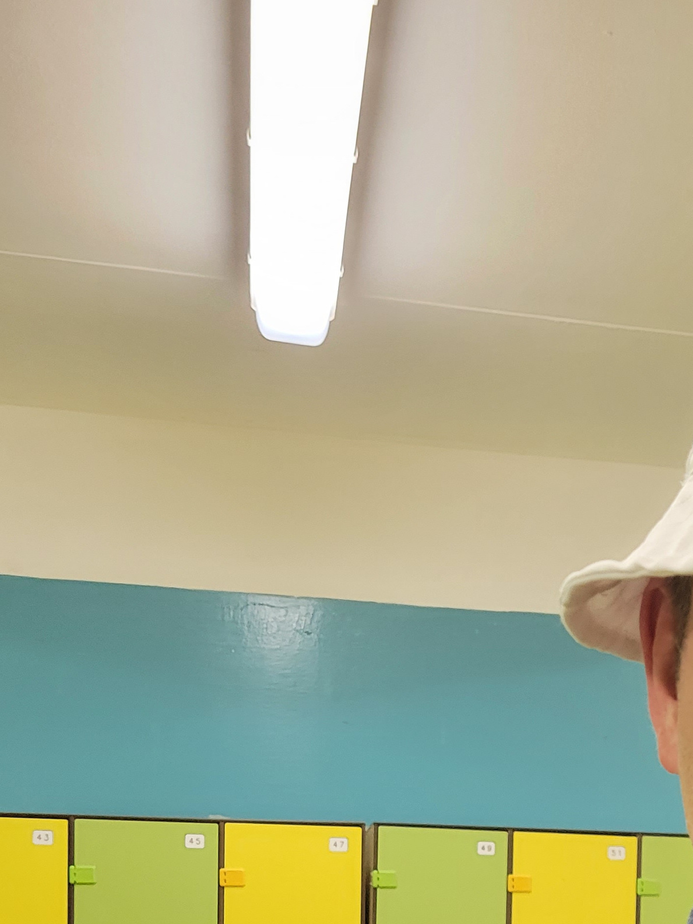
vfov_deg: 31.1
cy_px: 977
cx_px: 657
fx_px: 1495
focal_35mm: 56
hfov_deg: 25.1
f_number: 1.8
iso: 320
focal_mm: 5.4
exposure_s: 1/50
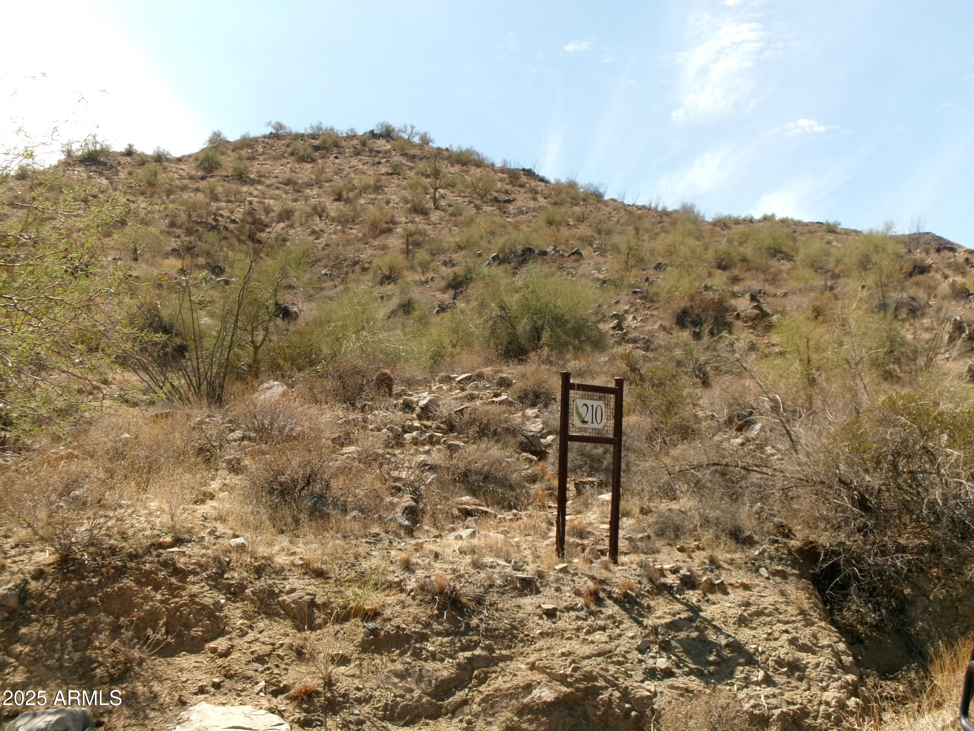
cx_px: 487
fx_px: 1210
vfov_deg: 33.6
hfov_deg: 43.9
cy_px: 366
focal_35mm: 43
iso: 100
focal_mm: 7.8
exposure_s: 1/85
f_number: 12.5
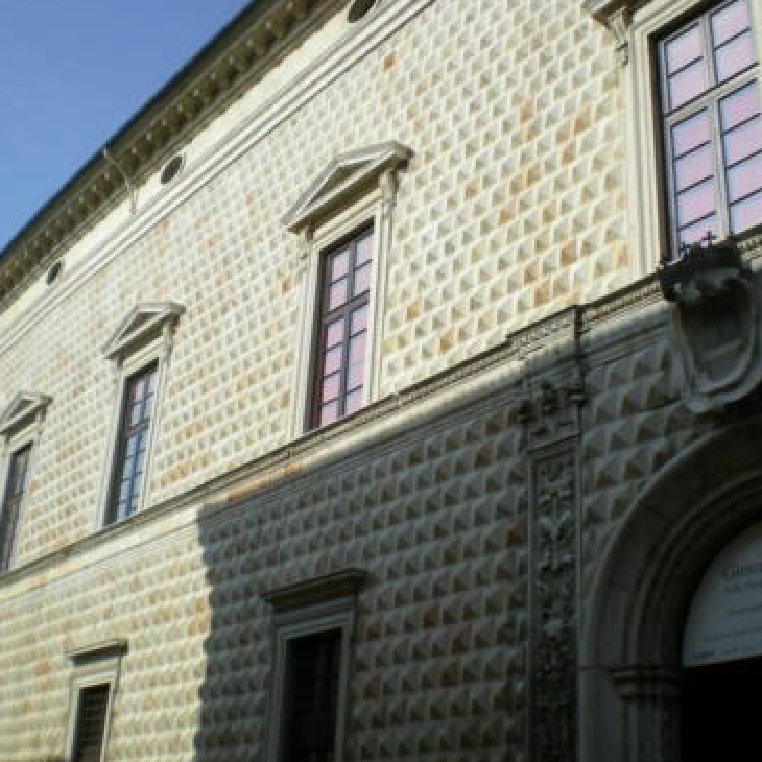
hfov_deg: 36.8
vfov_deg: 36.8
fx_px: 1146
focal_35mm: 46
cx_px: 367
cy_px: 381
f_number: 4.6
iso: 50
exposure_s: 1/482
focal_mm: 6.3
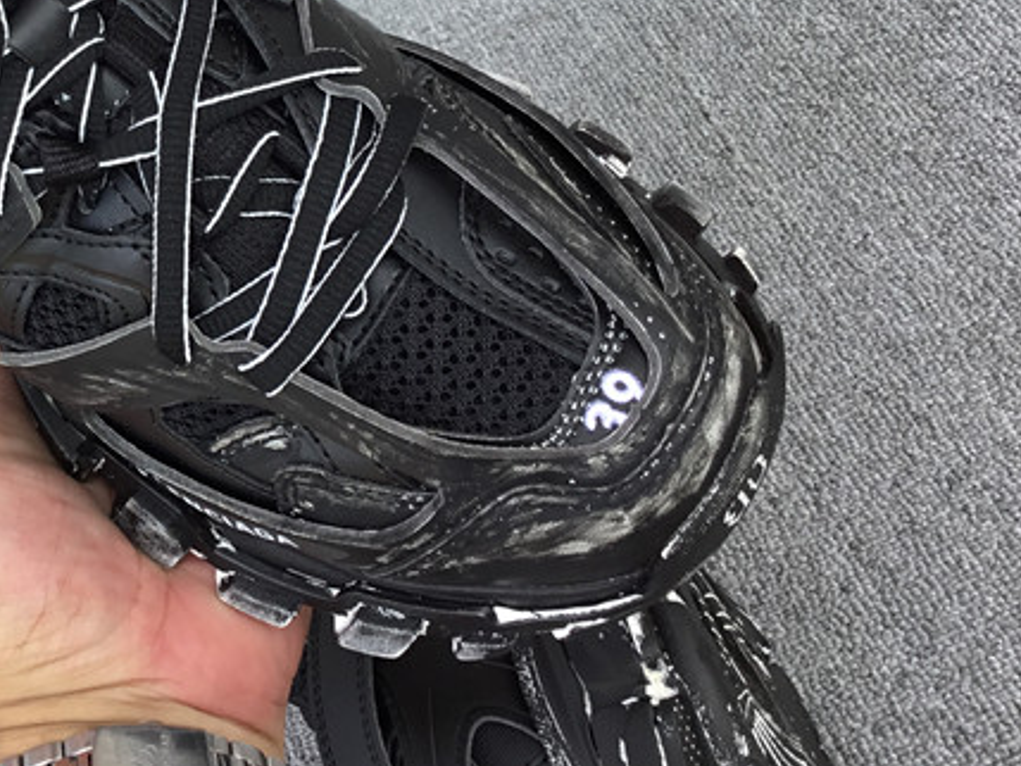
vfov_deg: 22.2
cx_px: 79
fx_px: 1918
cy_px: 120
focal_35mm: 65
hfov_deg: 28.5
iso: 25
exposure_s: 1/127
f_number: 2.4
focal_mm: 3.3
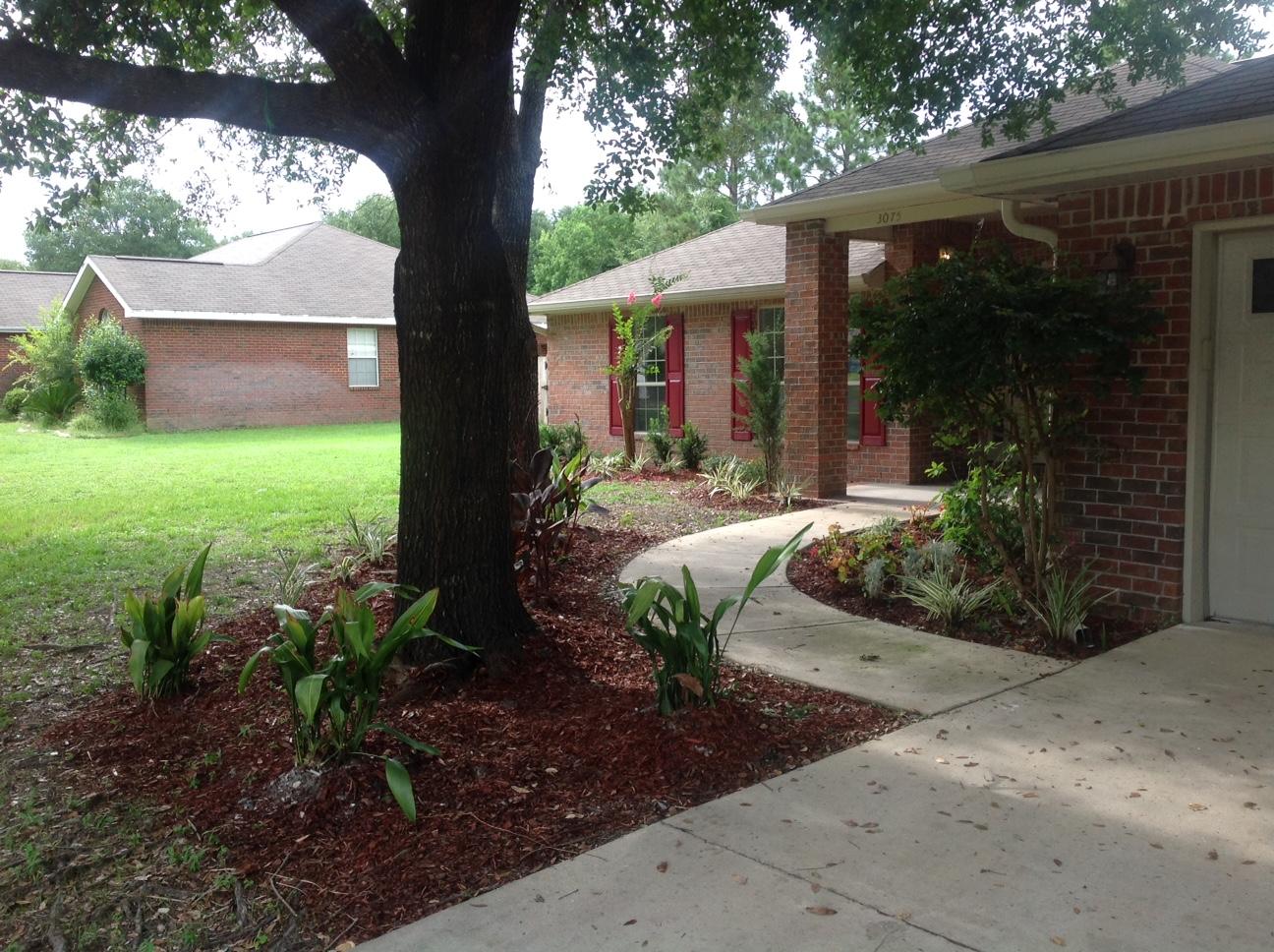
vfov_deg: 40.6
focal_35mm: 35
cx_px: 637
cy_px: 476
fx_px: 1286
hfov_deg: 52.7
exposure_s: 1/219
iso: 50
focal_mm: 4.28
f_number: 2.4
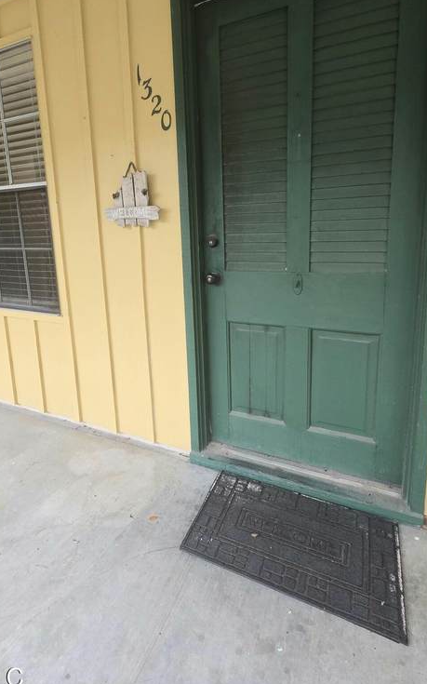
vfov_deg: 89.9
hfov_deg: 64.5
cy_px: 272
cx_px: 175
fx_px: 335
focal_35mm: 18
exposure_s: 1/60.2
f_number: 2.2
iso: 200
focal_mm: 2.2
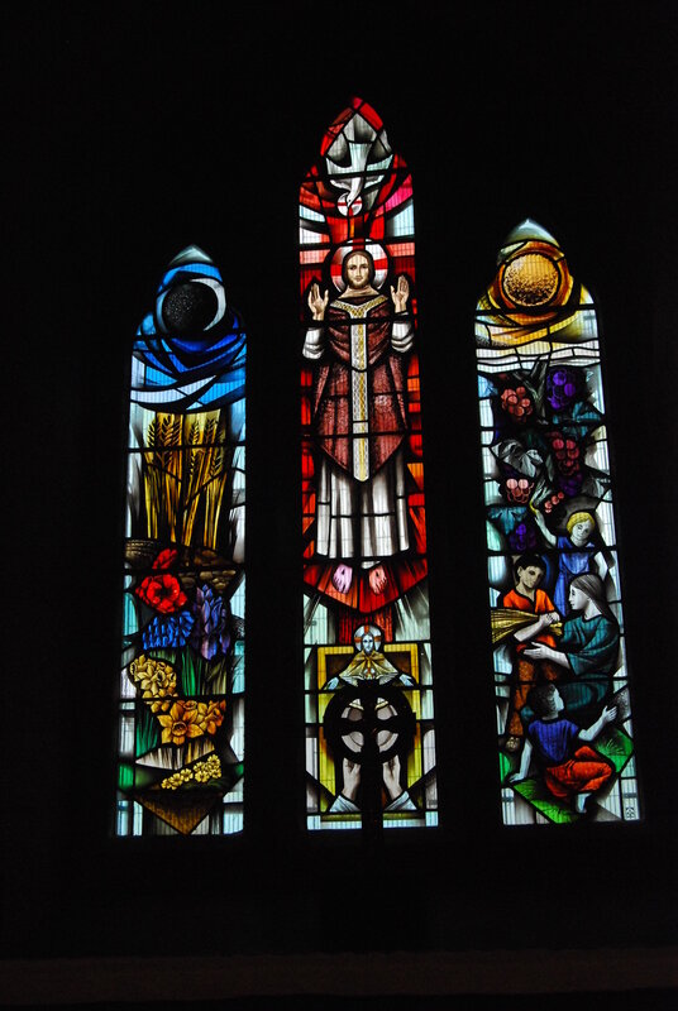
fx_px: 1436
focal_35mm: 51
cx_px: 339
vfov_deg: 38.8
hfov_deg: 26.6
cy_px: 506
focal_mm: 34
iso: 1600
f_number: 7.1
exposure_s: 1/200
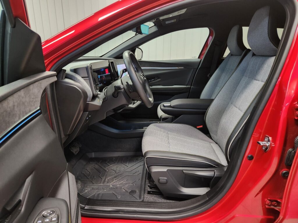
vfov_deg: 58.9
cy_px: 112
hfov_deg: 73.9
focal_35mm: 23
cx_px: 149
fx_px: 198
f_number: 1.8
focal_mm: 5.4
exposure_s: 1/100
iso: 320
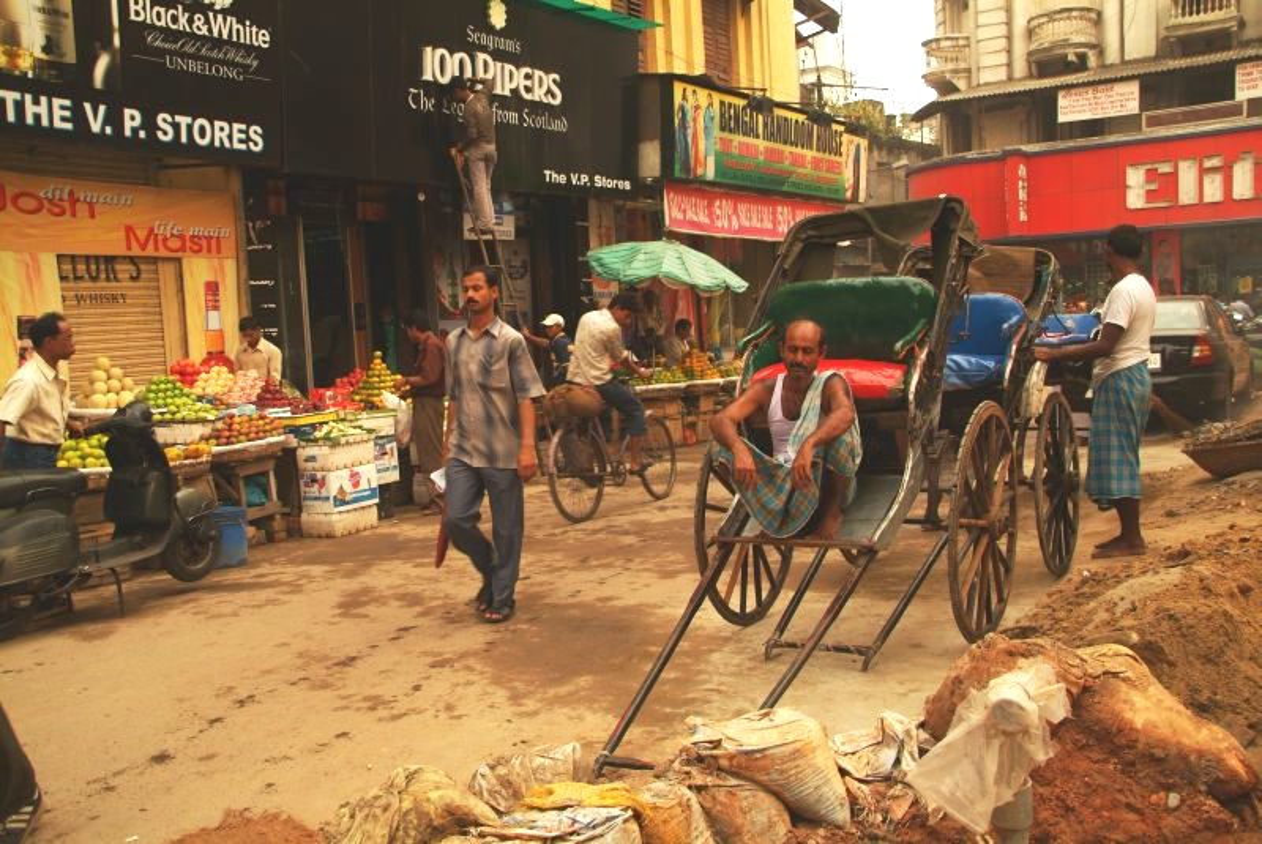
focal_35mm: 33
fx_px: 1158
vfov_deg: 40.0
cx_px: 631
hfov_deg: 57.2
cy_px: 422
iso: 160
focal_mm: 22
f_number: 5.6
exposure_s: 1/90
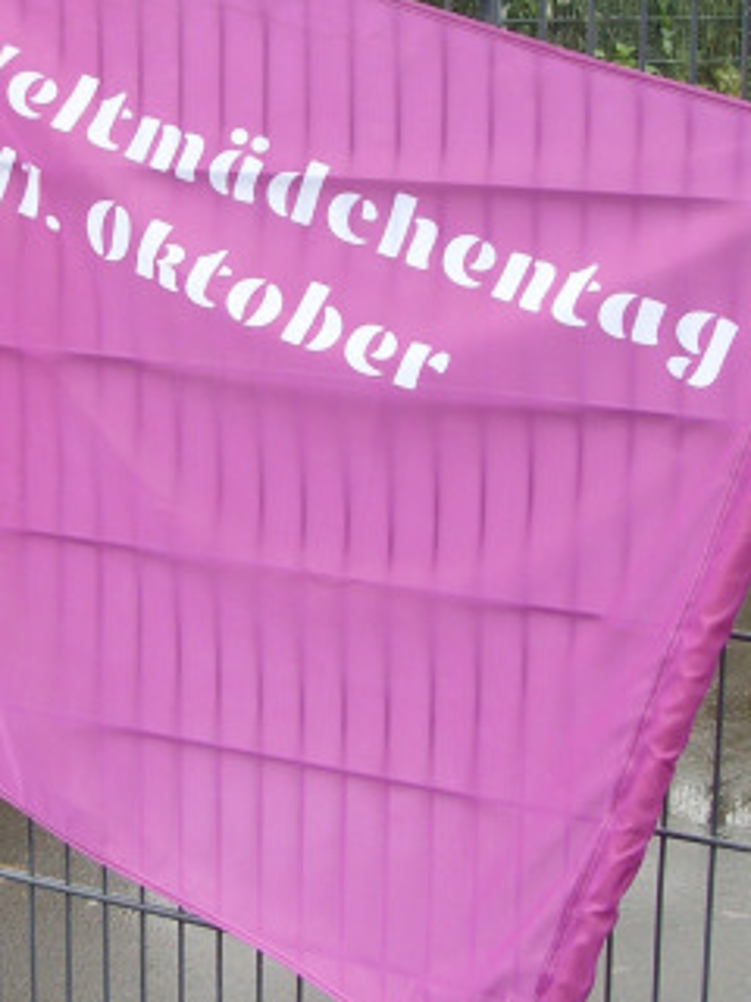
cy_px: 448
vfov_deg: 20.6
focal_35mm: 95
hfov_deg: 15.4
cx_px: 138
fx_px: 2748
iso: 50
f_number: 2.8
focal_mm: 6.3
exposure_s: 1/88
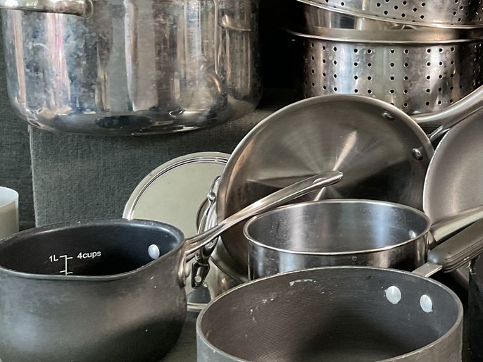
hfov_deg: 28.1
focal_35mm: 64
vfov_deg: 22.7
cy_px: 98
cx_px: 503
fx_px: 893
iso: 160
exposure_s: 1/60
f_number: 1.8
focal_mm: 3
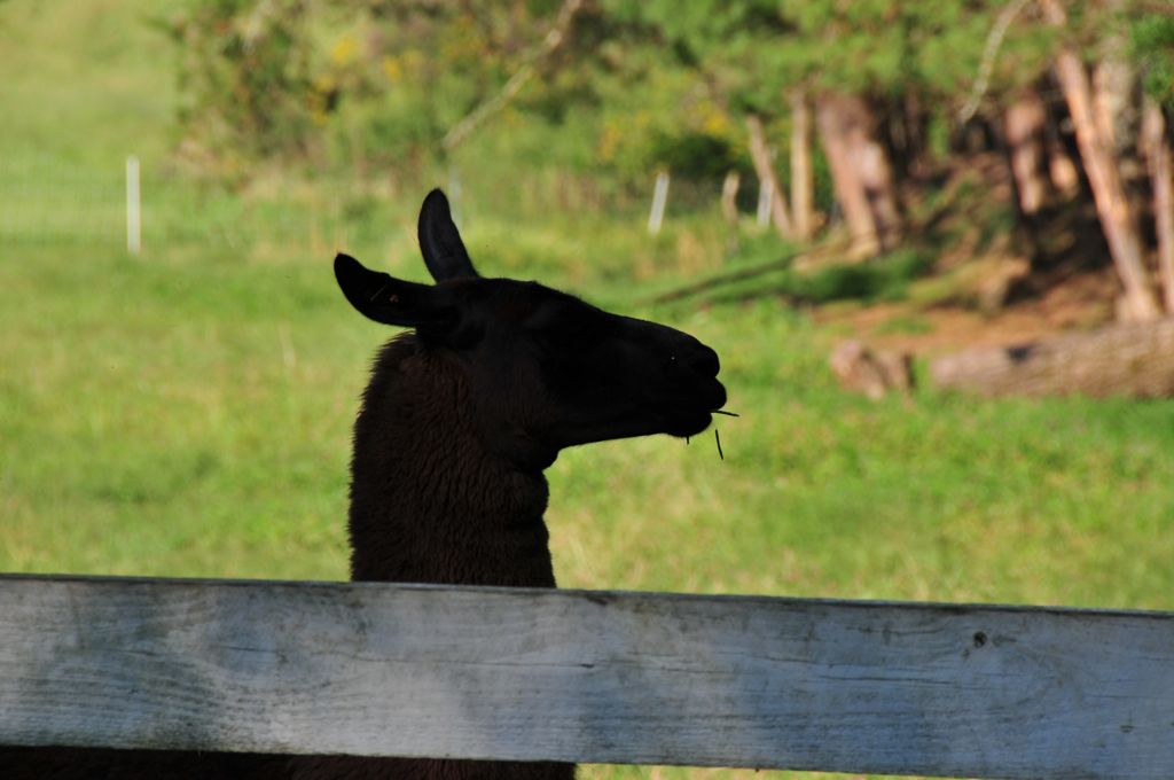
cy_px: 390
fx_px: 9771
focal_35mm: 300
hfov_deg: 6.9
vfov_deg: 4.6
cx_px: 587
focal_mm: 200
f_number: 9
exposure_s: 1/200
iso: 200
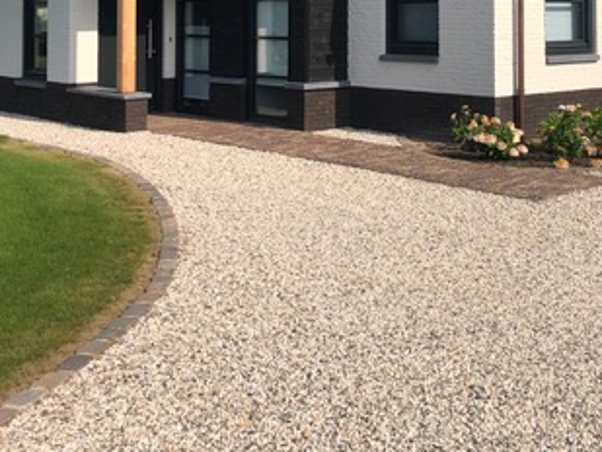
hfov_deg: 32.6
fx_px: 1009
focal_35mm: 58
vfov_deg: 24.0
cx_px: 456
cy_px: -10
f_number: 1.8
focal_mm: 3.99
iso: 20
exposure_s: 1/1919
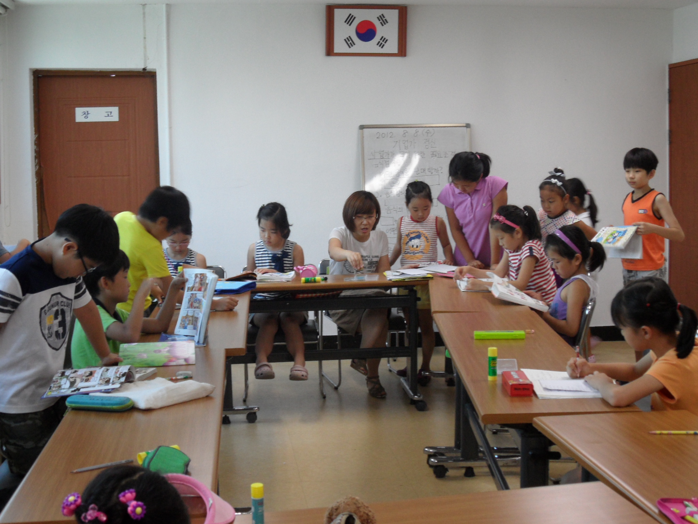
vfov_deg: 29.1
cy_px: 262
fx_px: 1008
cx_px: 349
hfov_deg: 38.2
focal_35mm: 50
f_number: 3.8
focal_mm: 8.2
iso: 200
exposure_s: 1/45
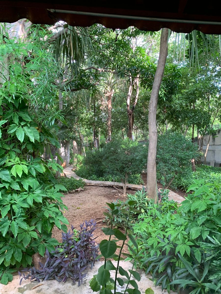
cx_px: 110
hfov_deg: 53.1
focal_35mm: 26
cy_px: 147
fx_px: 221
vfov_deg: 67.3
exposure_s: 1/100
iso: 100
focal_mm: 4.25
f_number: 1.8
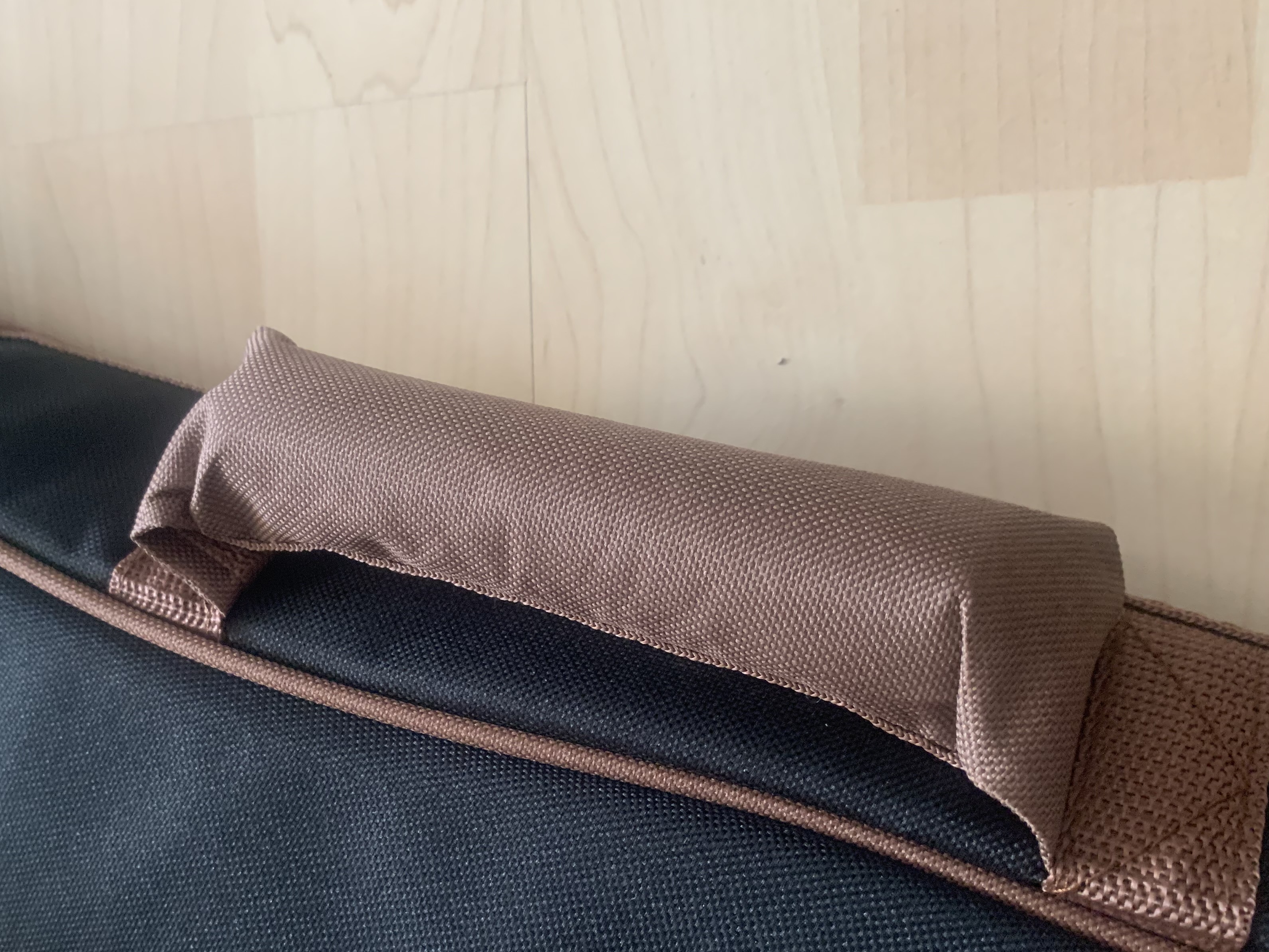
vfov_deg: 42.7
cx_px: 517
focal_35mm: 33
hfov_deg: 55.0
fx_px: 1210
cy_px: 584
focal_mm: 4.25
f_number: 1.8
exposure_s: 1/60
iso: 320
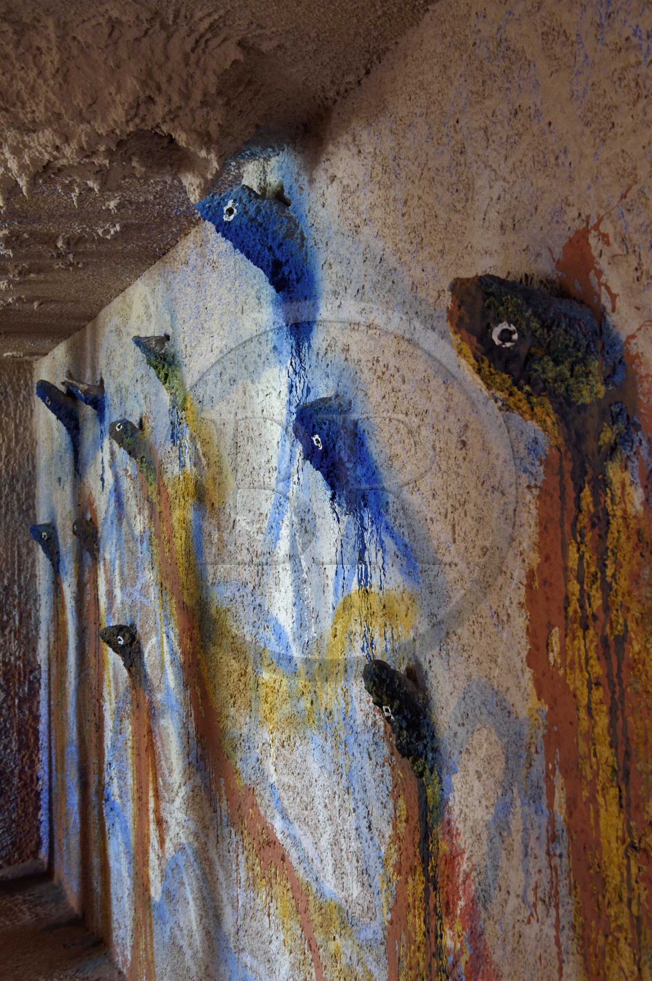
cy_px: 490
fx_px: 1306
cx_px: 326
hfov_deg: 28.0
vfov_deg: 41.1
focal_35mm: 48
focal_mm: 48
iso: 400
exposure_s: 1/2
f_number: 9
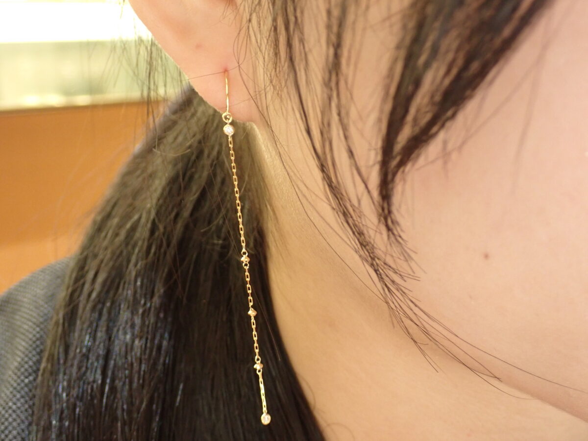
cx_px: 294
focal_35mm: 58
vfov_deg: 25.2
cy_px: 220
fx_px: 985
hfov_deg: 33.2
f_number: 3.5
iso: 800
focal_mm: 10.35
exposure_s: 1/50
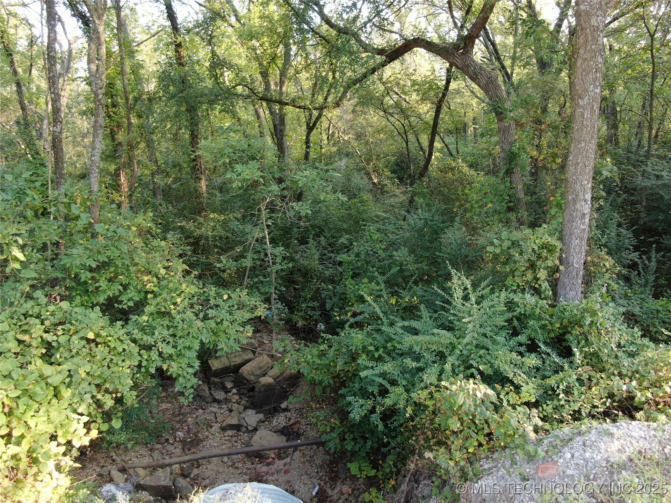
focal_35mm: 24
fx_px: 465
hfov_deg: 71.6
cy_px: 252
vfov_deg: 56.8
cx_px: 336
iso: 100
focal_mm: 4.39
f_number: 2.8
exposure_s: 1/40
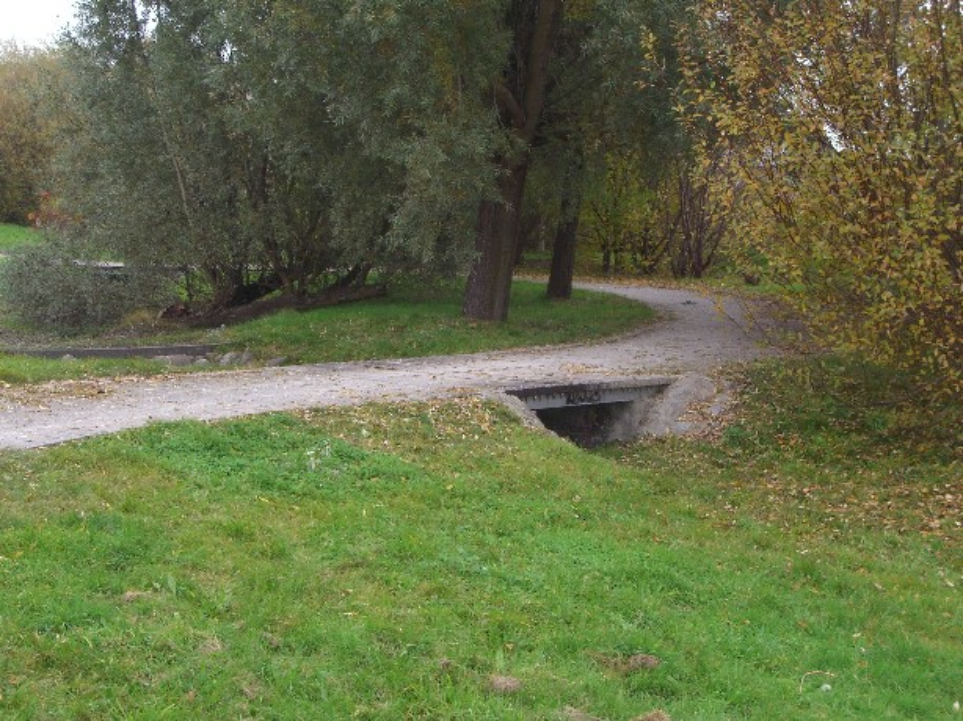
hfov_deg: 28.6
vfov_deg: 21.6
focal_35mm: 68
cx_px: 482
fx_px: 1891
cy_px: 360
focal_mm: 14.2
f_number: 4
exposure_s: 1/60
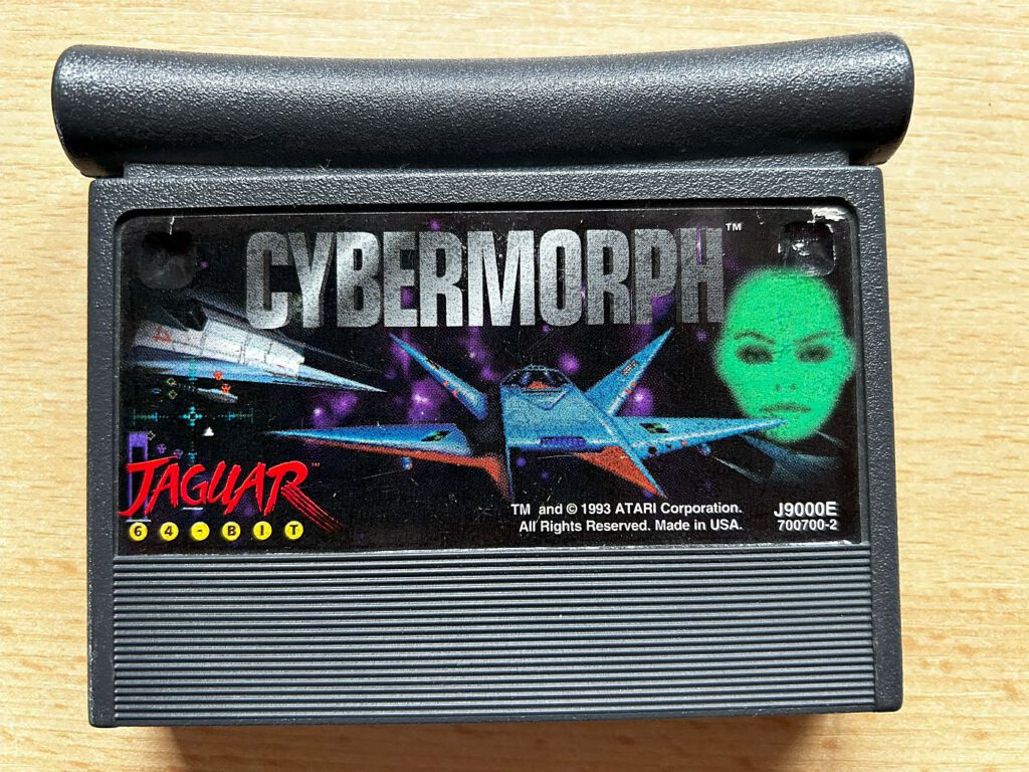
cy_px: 386
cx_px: 514
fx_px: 773
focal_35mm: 26
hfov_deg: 67.3
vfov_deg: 53.1
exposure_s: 1/50
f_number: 1.5
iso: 250
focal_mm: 5.7
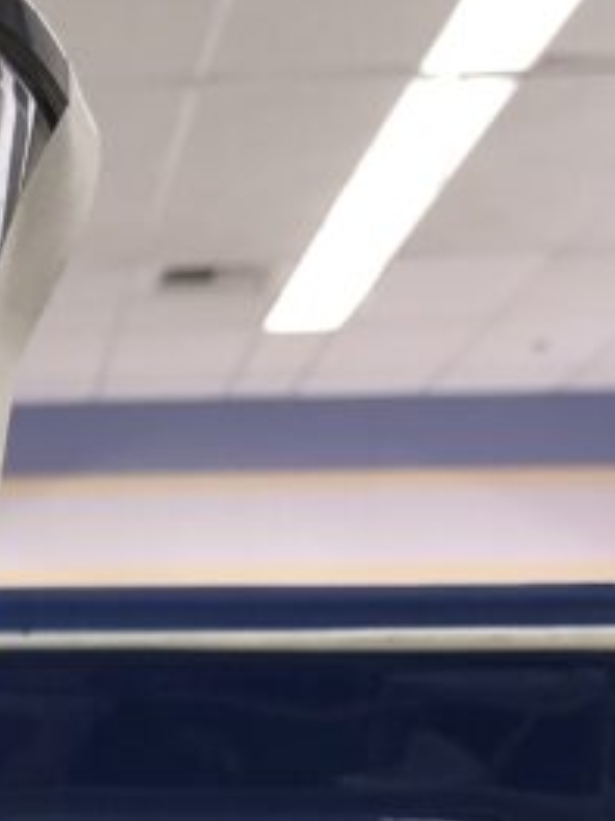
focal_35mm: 109
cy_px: 971
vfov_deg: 17.3
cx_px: -531
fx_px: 2584
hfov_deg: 12.3
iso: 25
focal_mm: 3.99
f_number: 1.8
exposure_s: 1/30
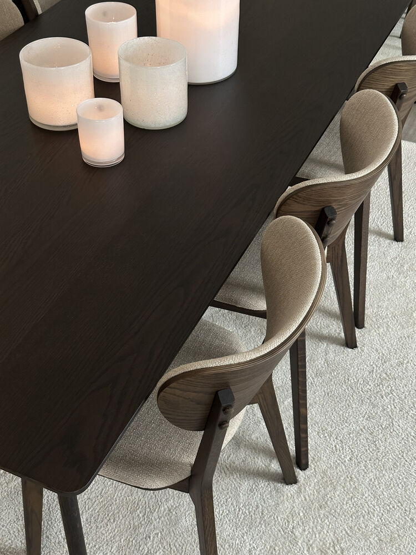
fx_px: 769
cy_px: 278
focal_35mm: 48
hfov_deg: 30.3
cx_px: 208
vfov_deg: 39.7
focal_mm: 6.86
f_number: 1.78
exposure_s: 1/56
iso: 250
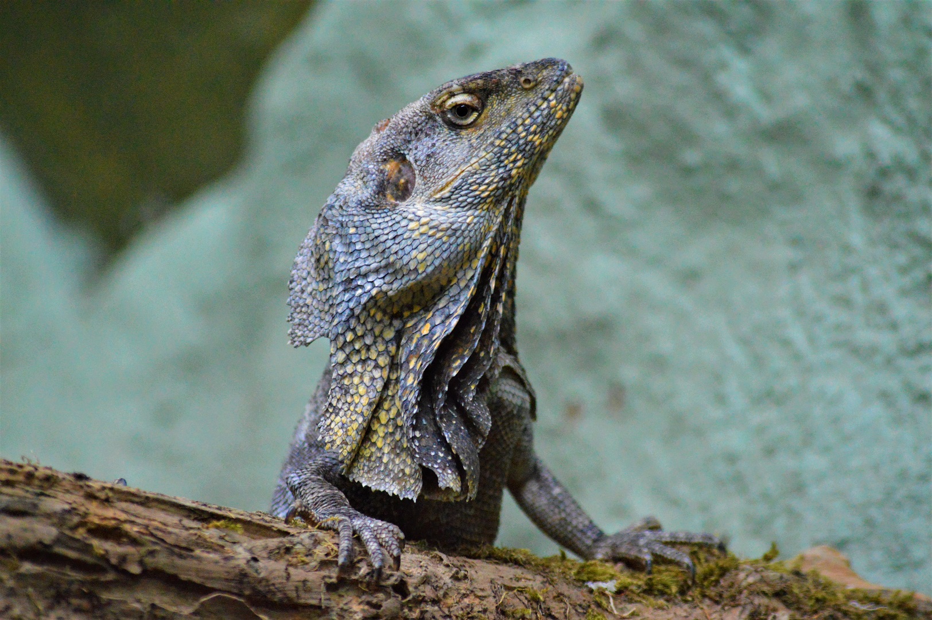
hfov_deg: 9.2
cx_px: 466
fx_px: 5820
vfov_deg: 6.1
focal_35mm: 225
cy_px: 310
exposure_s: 1/640
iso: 6400
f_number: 4.5
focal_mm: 150
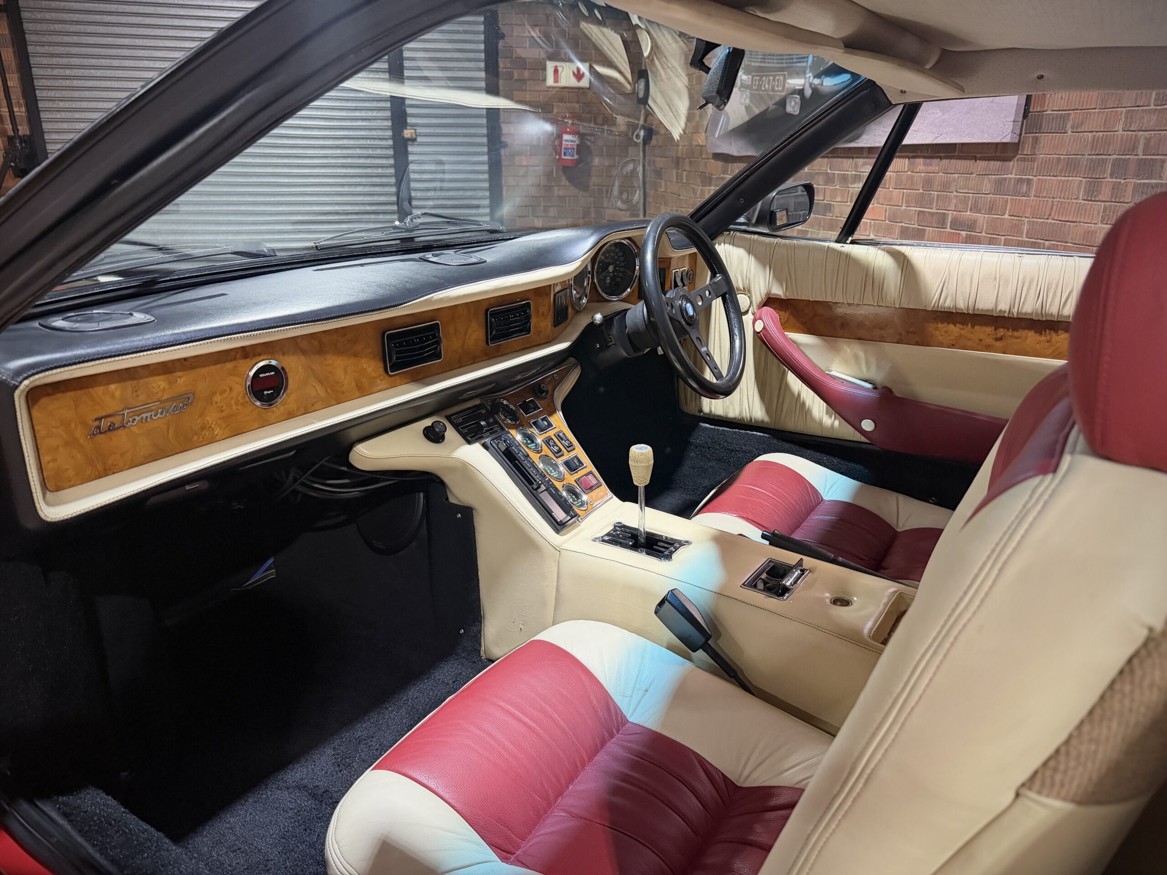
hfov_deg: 71.6
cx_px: 584
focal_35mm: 24
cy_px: 438
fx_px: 809
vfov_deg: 56.8
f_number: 1.78
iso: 640
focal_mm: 6.76
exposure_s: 1/50
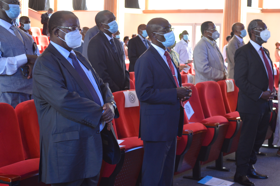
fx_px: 543
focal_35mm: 70
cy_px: 90
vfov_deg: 19.4
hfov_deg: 28.9
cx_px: 149
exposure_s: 1/20
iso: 800
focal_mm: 40
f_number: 5.3
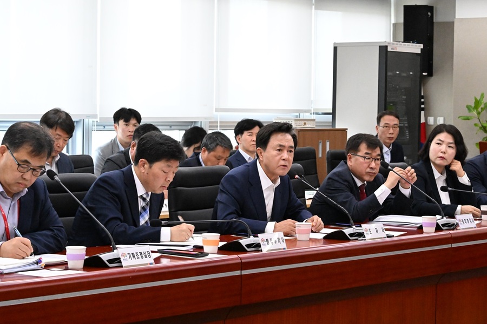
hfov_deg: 20.4
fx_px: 1353
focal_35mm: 100
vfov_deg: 13.7
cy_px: 162
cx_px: 244
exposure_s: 1/200
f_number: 13
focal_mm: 100
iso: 16000
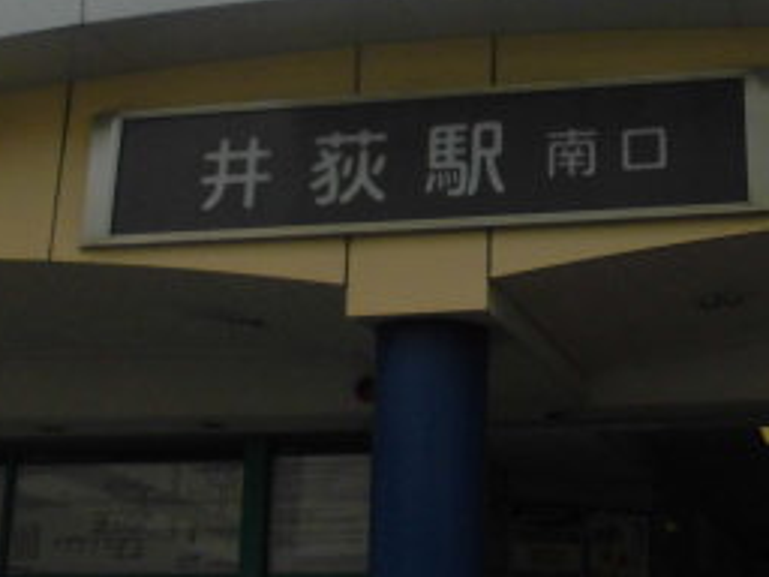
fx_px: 1444
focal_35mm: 65
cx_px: 628
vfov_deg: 22.3
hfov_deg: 29.1
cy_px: 123
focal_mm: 4.6
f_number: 3.5
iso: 100
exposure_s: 1/500
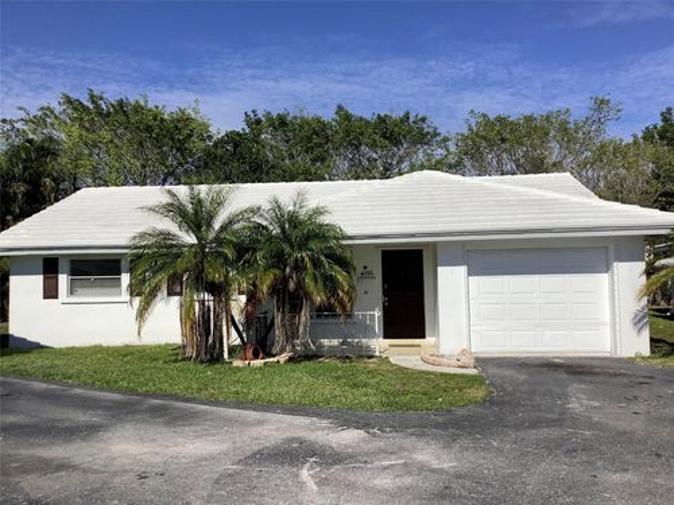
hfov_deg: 58.4
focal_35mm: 31
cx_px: 337
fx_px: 604
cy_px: 252
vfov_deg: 45.4
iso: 25
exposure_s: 1/3546
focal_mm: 3.3
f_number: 2.4
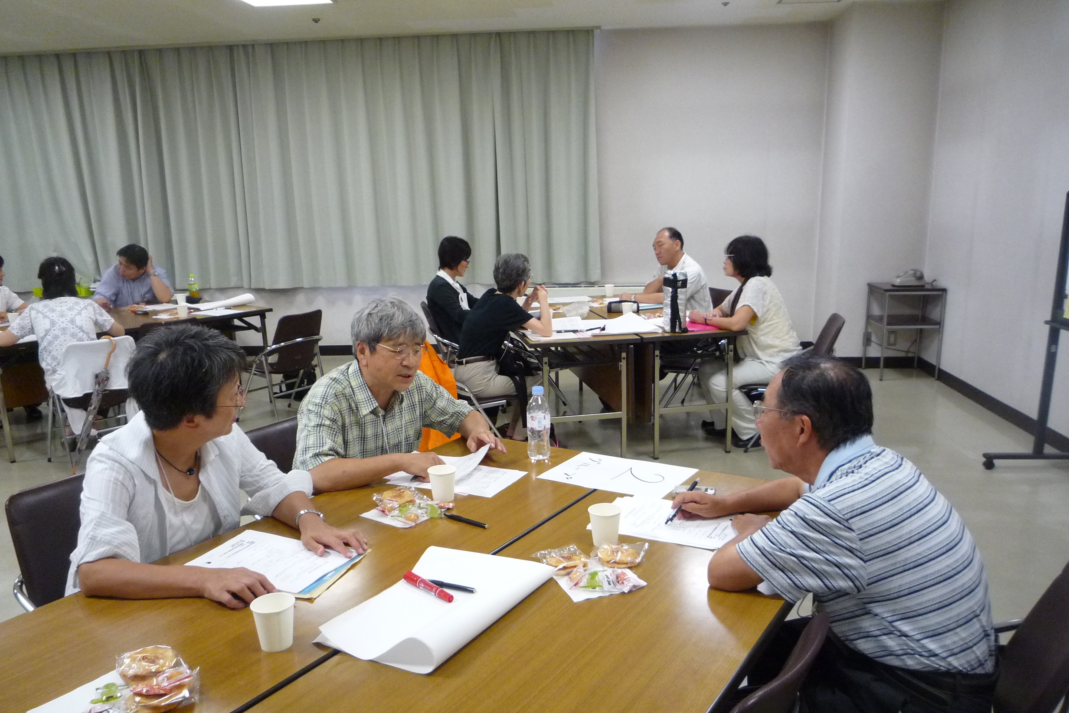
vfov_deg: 47.8
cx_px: 549
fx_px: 802
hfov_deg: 67.4
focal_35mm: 27
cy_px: 401
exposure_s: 1/30
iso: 320
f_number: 2.8
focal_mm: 4.4
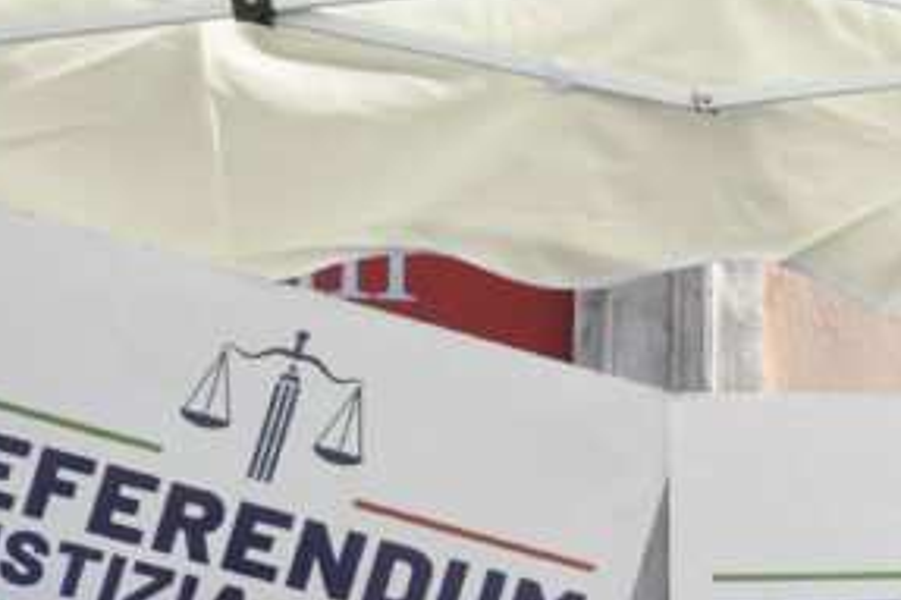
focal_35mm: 113
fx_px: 2826
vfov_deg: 11.6
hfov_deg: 16.8
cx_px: 1271
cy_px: 917
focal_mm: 24
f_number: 6.3
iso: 640
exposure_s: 1/1250
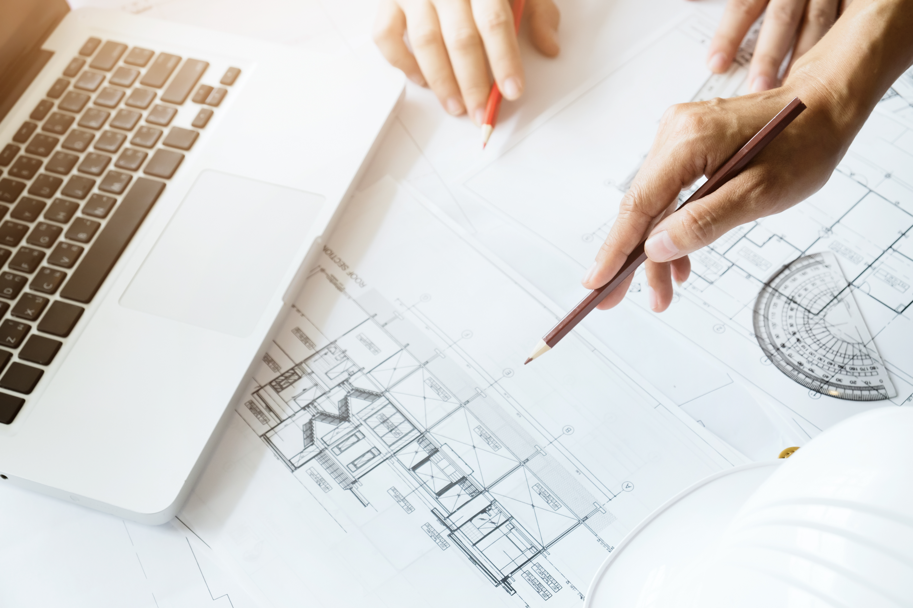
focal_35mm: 56
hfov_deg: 35.6
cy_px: 304
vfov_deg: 24.2
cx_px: 456
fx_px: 1420
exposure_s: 1/125
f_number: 5.6
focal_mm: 37.4
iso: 400
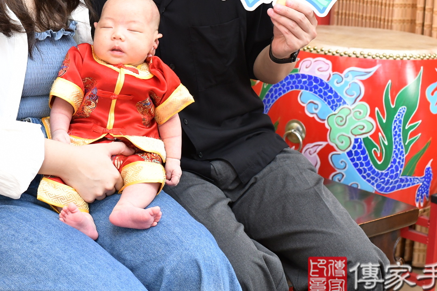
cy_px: 5
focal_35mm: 78
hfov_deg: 25.7
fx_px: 947
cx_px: 109
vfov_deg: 17.1
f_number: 4.5
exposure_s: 1/200
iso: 1000
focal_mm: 35
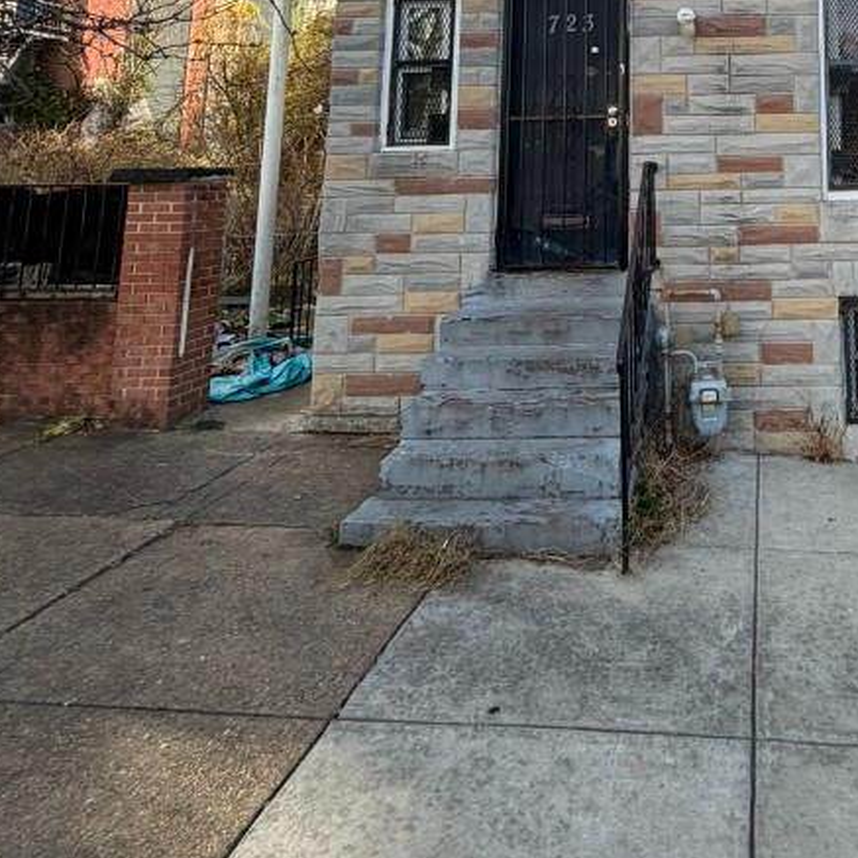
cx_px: 740
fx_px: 813
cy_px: 59
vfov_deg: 48.6
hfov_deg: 50.6
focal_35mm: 29
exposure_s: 1/502
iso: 64
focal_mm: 2.22
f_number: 2.2
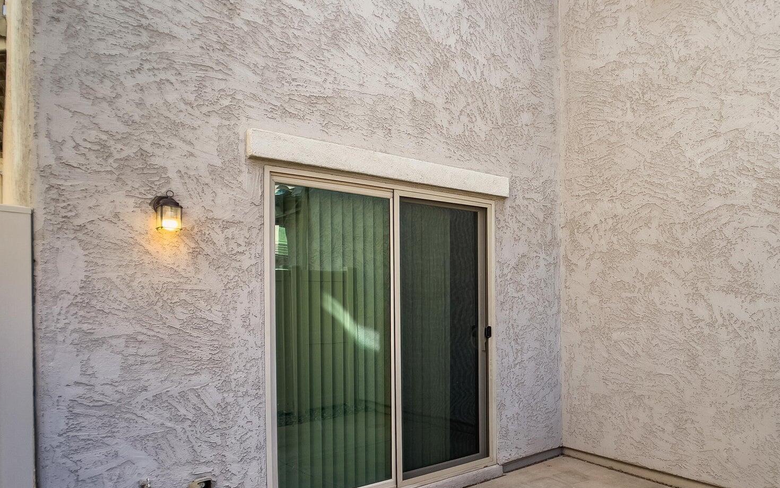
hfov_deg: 48.7
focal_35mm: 40
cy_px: 297
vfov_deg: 31.9
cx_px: 498
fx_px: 850
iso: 32
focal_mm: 5.1
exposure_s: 1/640
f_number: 1.6
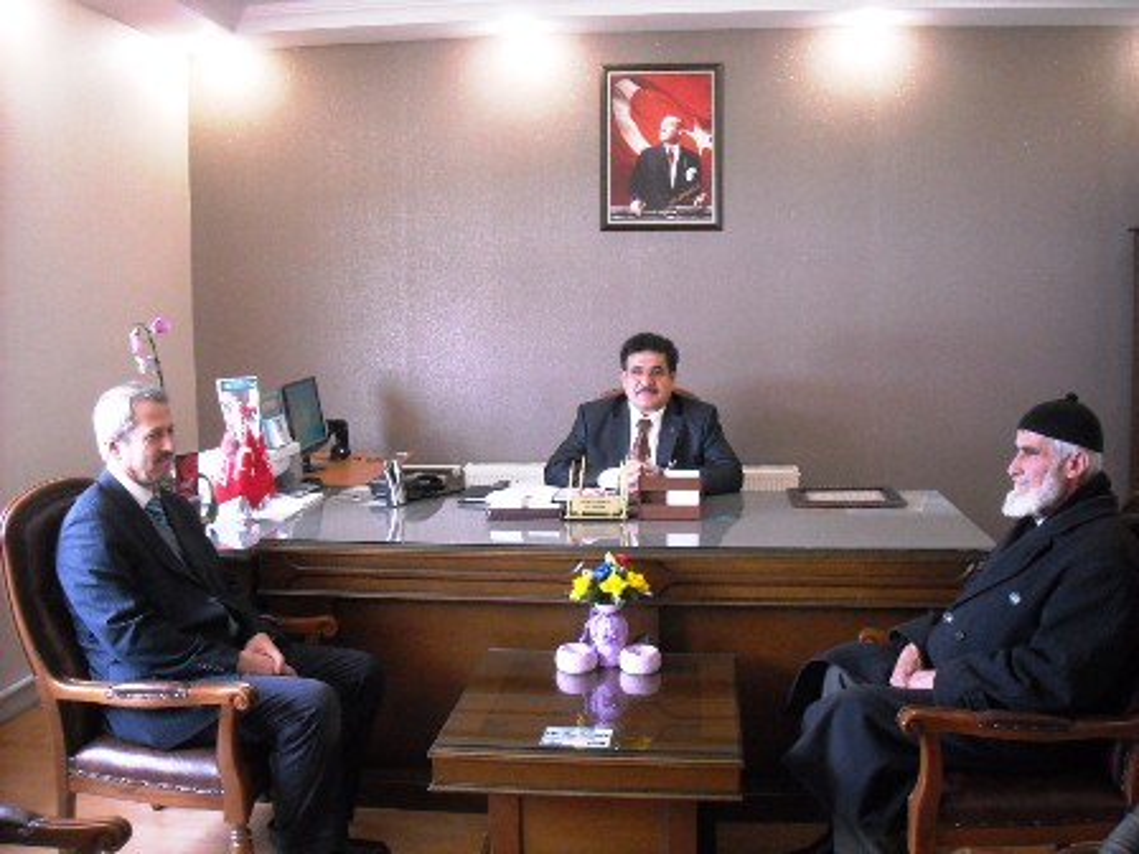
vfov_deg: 40.7
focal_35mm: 35
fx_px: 1152
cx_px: 570
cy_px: 427
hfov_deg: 52.6
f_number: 2.8
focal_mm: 5.7
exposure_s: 1/42
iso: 400
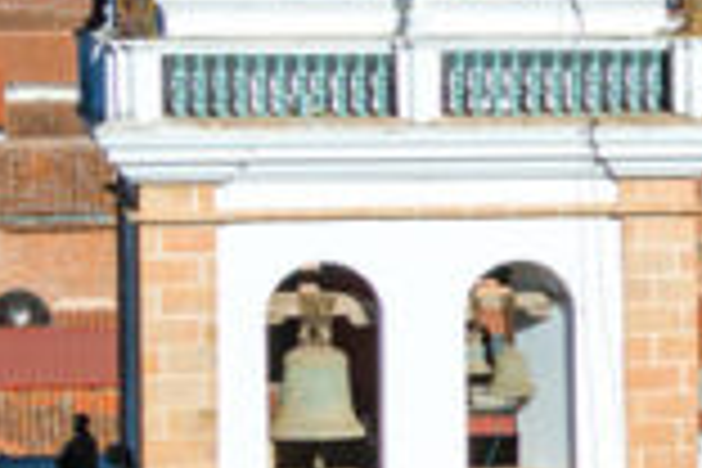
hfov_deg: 7.1
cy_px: 178
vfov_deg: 5.2
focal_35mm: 262
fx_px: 5109
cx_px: 1998
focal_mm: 40
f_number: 8
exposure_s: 1/400
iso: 200
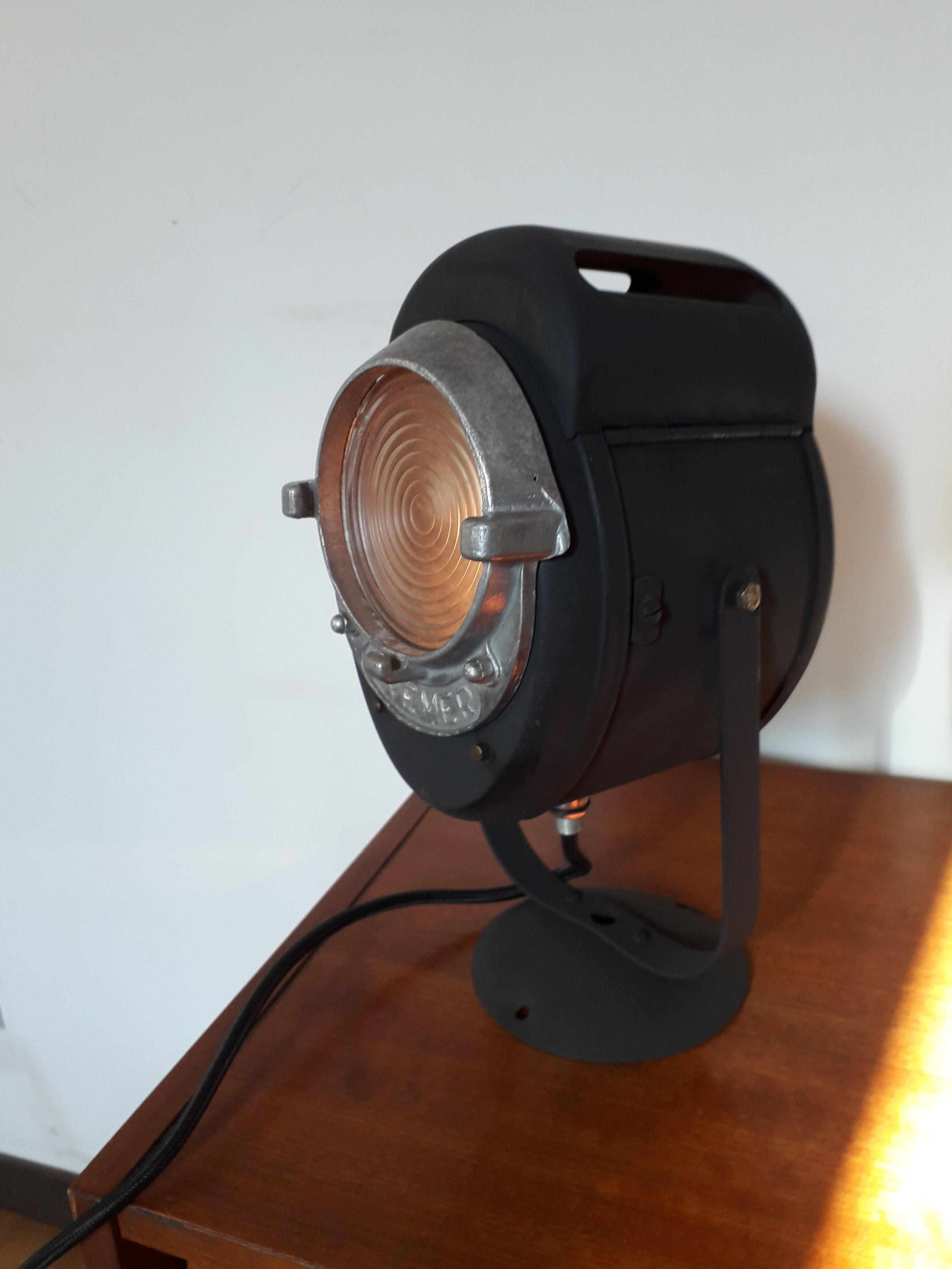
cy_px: 634
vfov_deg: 65.3
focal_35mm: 27
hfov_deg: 51.4
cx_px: 476
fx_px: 990
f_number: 1.9
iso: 80
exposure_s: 1/50
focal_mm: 3.6
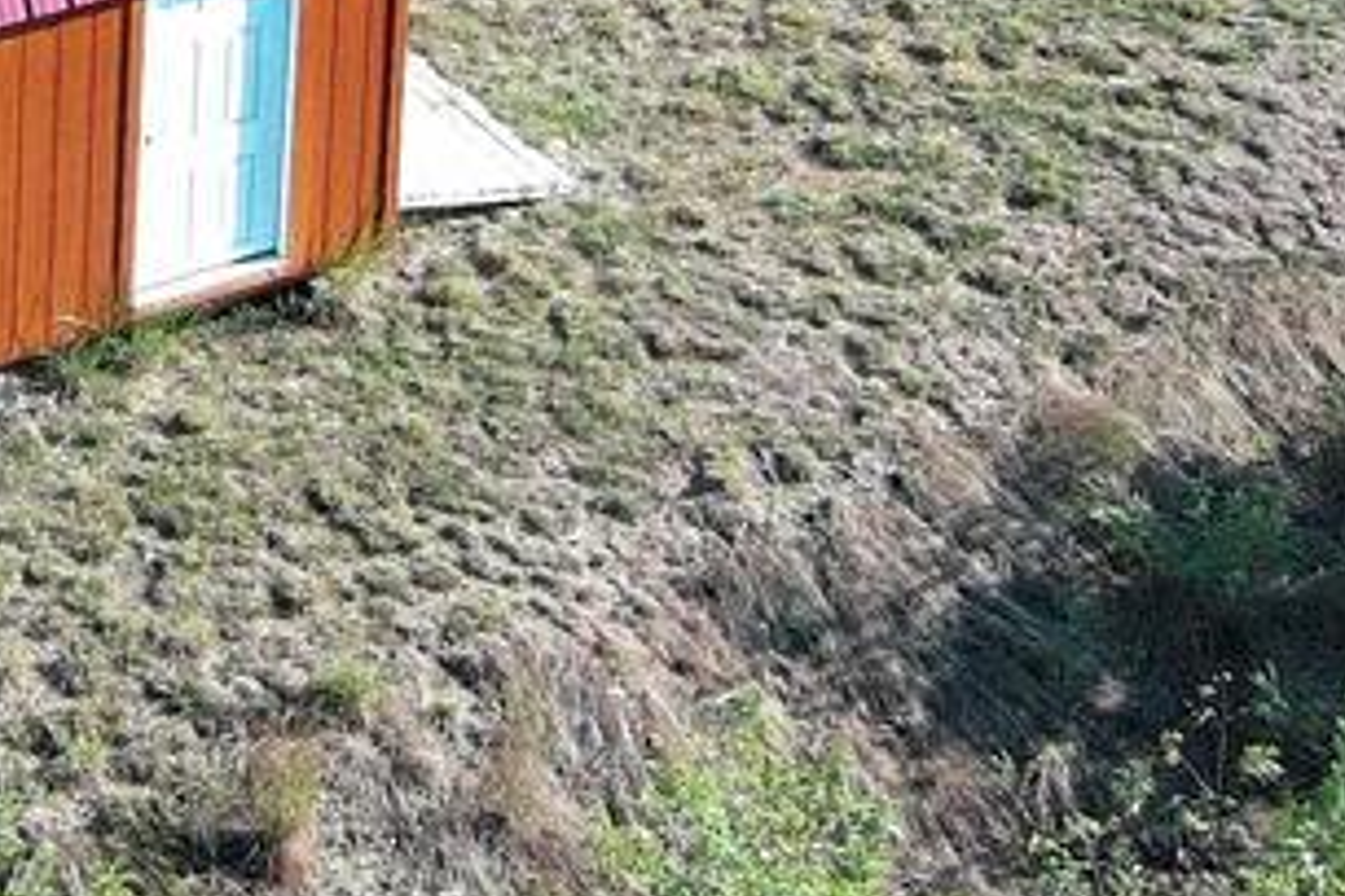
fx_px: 7247
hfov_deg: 10.5
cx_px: -154
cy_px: -995
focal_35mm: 194
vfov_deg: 6.8
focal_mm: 10.57
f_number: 2.8
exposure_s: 1/312
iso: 100
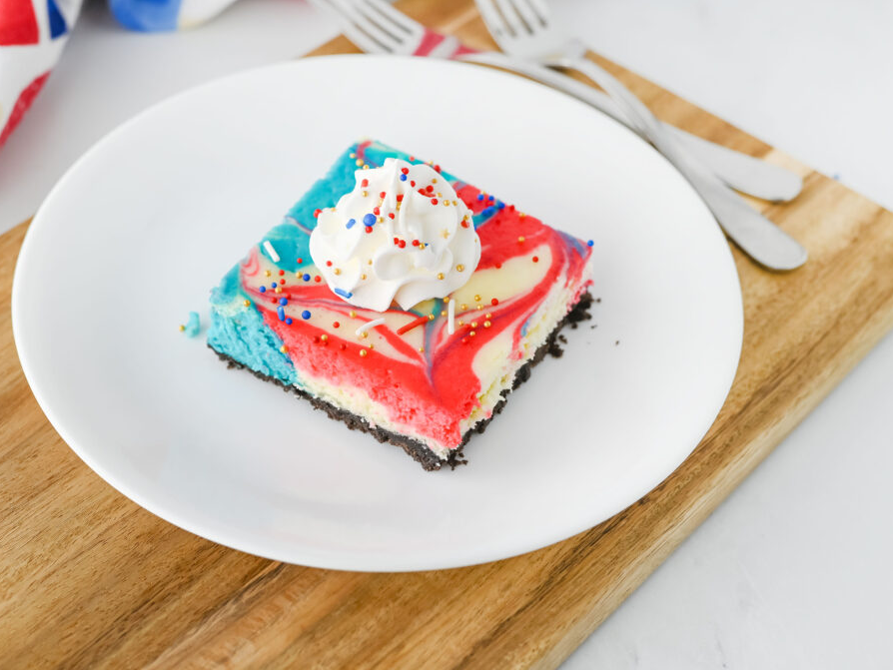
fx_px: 1419
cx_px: 411
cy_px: 339
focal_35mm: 55
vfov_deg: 26.6
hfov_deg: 34.9
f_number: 5.6
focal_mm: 50
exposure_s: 1/100
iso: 220
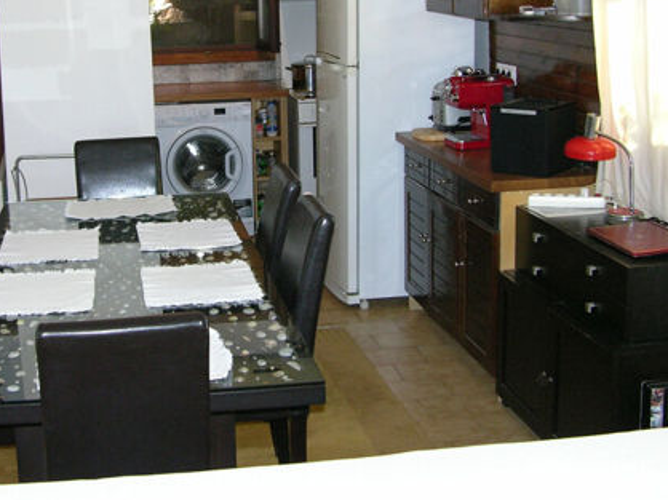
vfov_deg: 24.6
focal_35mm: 59
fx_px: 1138
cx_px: 213
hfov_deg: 32.4
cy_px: 141
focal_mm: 8.9
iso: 200
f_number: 2.8
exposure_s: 1/60.1
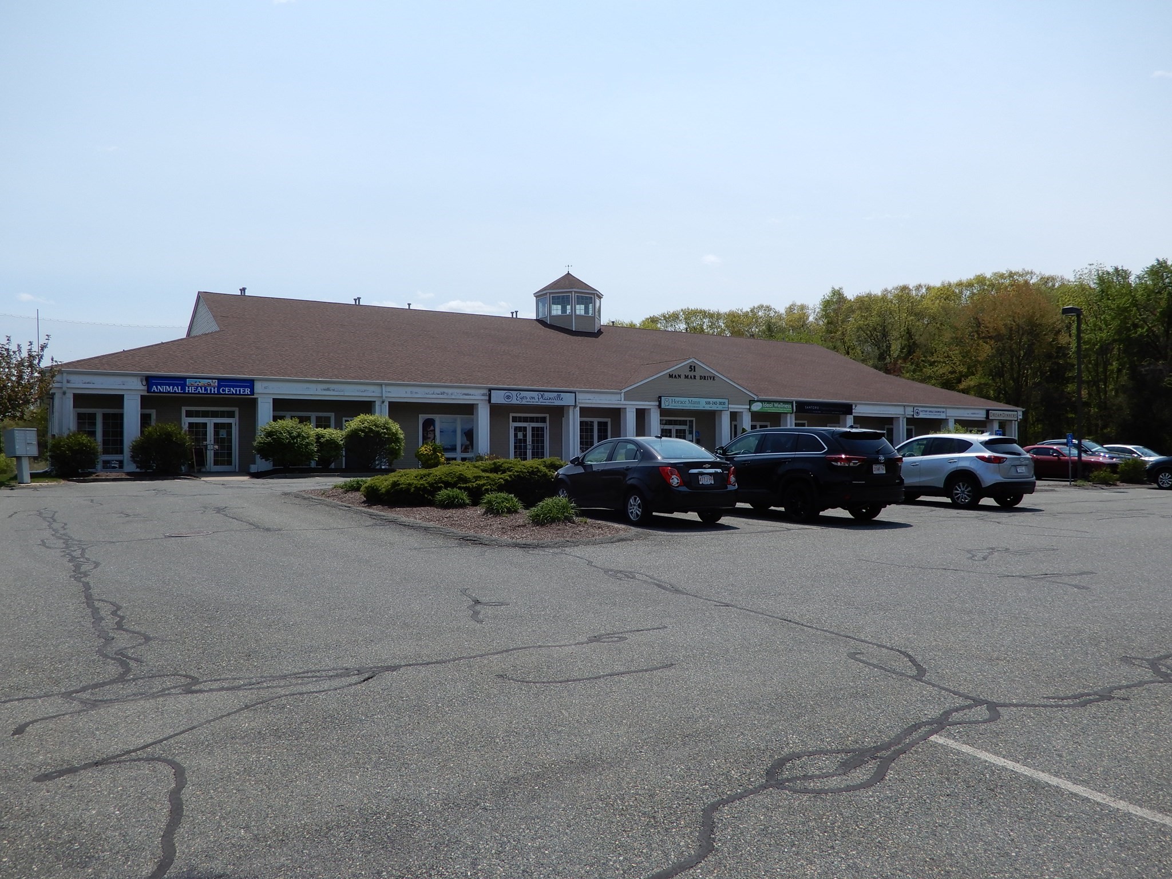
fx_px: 948
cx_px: 586
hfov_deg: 63.4
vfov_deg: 49.7
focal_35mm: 28
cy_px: 440
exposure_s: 1/1600
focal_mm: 5
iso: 80
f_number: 3.5
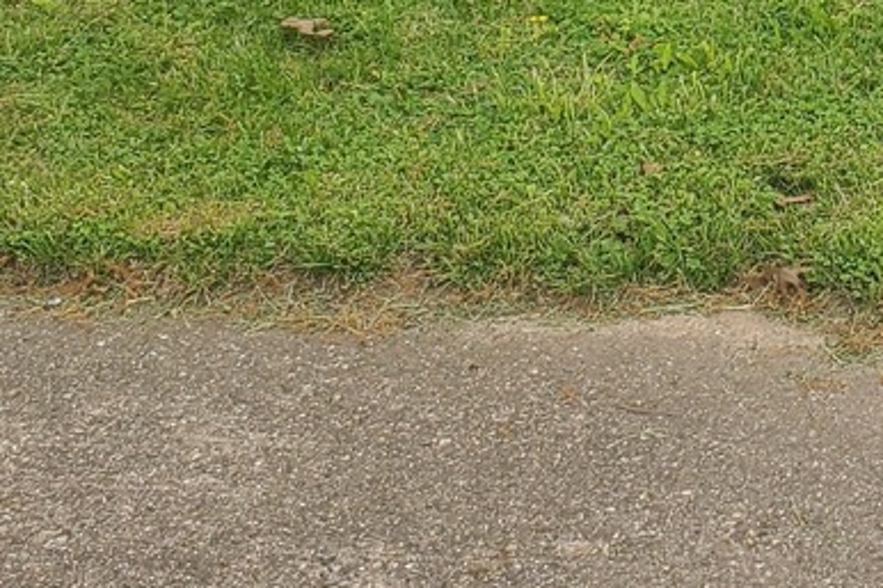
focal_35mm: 101
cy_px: -496
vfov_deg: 12.3
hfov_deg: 19.4
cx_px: 952
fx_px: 2476
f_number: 2.4
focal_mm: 4.3
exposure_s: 1/229
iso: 50
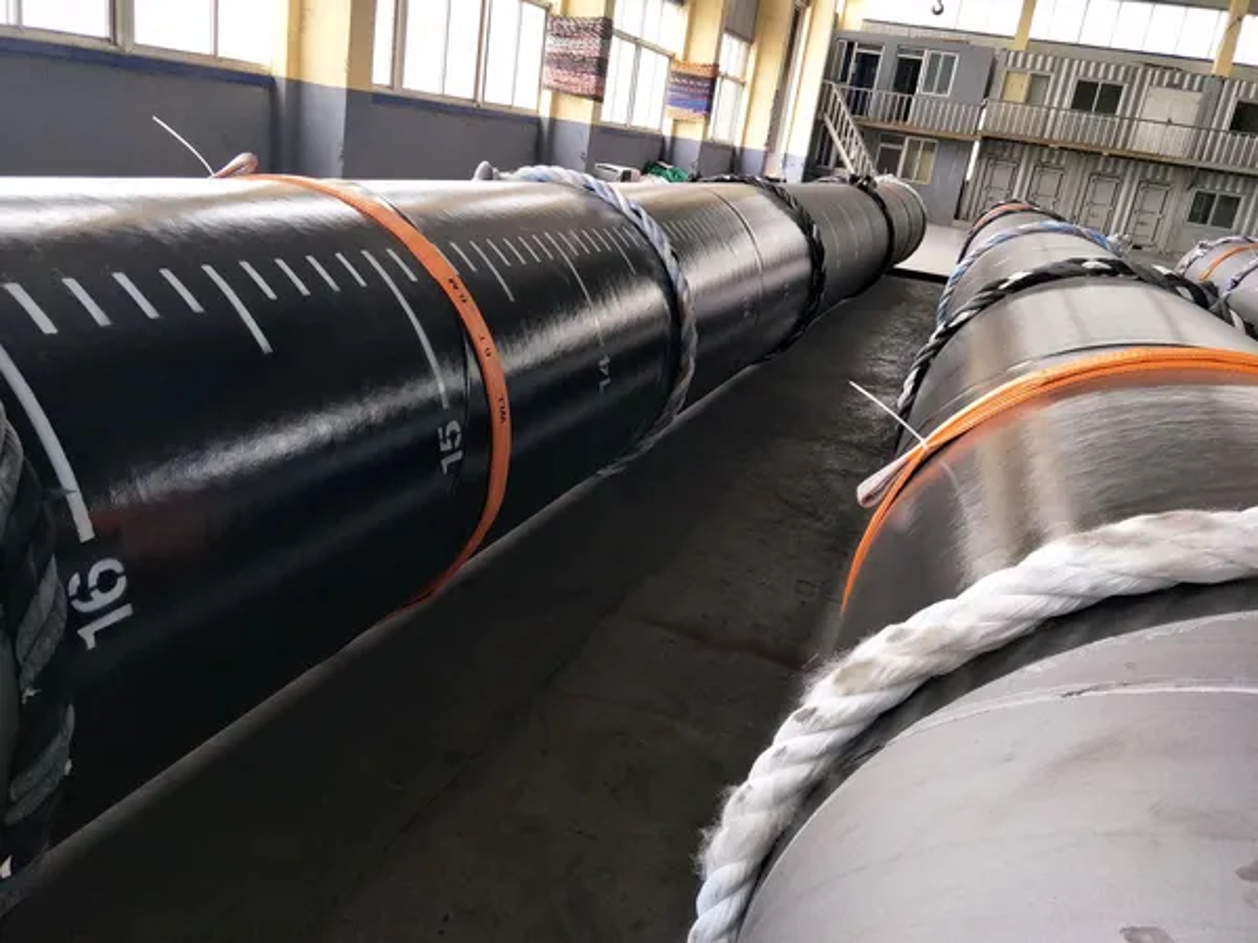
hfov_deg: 76.4
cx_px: 629
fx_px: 800
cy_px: 472
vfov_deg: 61.1
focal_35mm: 22
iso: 213
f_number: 1.7
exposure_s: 1/33
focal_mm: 3.79
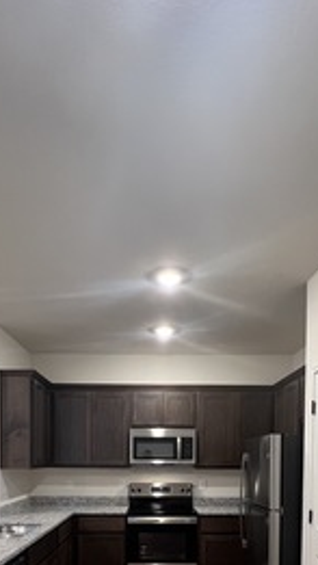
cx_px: 149
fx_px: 389
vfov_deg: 63.4
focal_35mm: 26
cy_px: 478
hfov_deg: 44.4
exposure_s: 1/60
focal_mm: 1.57
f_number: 1.8
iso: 250
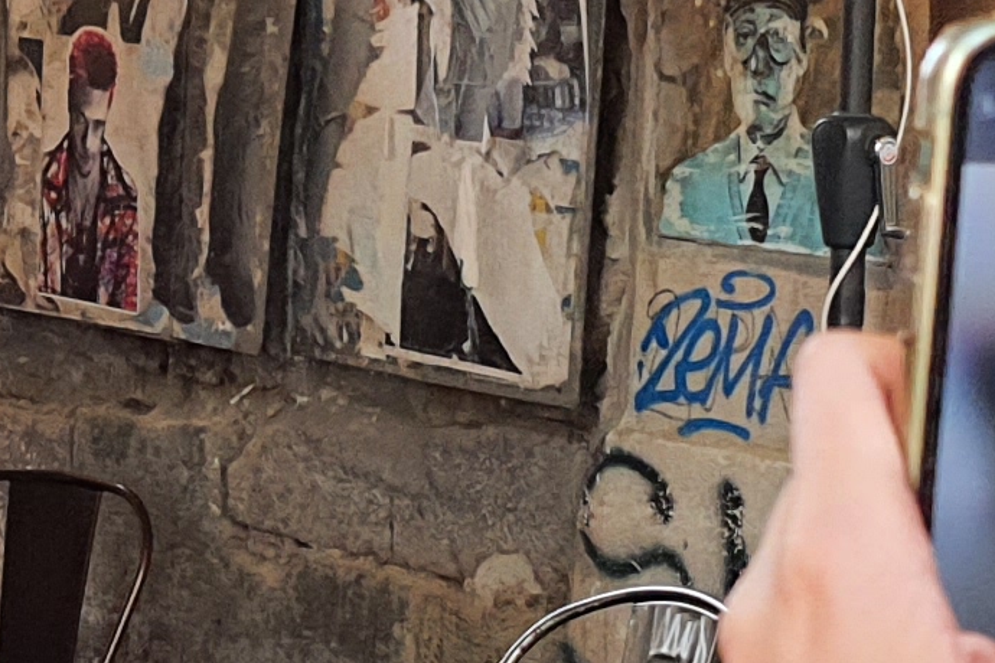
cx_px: 101
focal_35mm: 158
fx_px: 4367
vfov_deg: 8.7
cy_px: 193
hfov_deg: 12.9
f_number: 1.7
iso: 200
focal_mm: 4.32
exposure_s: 1/100
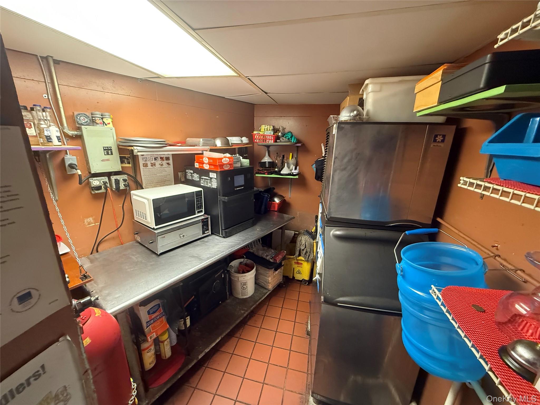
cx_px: 270
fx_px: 218
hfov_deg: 102.1
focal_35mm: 14
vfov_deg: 85.7
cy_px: 202
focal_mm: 2.22
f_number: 2.2
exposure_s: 1/60
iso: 640
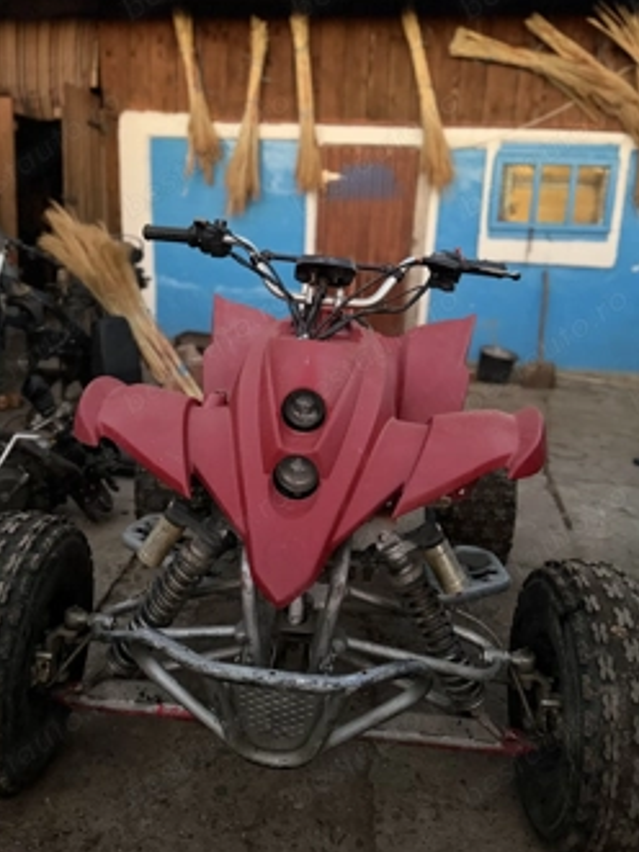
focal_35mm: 29
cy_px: 396
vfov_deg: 61.6
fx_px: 714
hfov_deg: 48.2
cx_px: 307
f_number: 1.78
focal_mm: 6.76
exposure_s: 1/30
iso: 1000
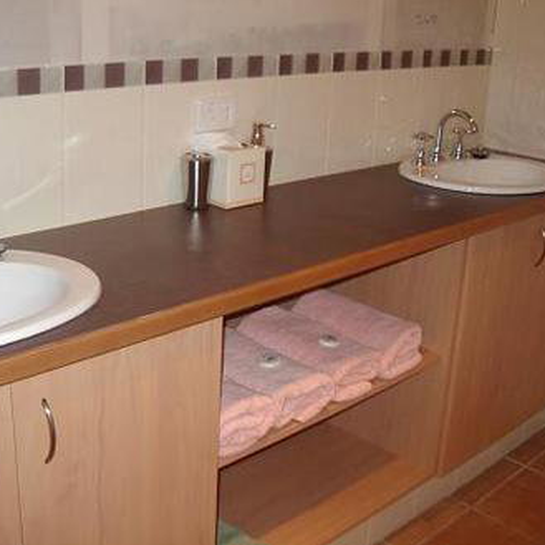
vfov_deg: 36.8
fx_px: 819
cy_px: 267
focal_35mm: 46
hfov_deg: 36.6
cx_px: 214
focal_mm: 5.8
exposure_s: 1/60
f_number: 2.6
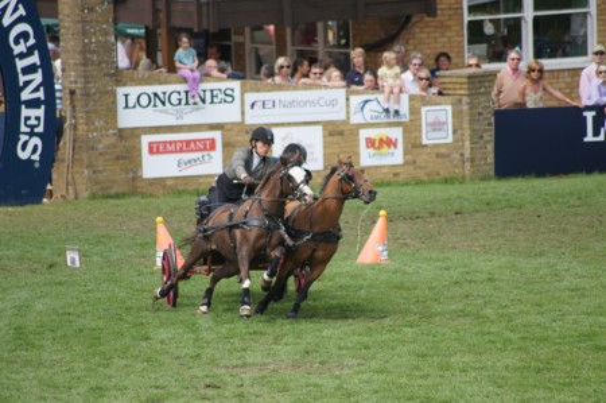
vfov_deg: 3.0
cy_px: 202
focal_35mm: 450
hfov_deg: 4.6
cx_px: 303
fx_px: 7567
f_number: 6.3
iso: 200
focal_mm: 300
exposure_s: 1/640
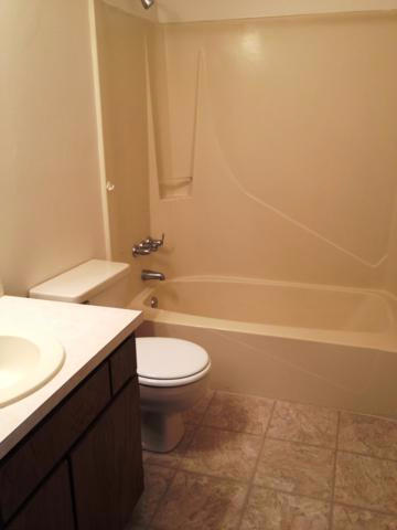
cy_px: 265
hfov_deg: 40.7
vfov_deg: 52.6
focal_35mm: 35
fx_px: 535
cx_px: 198
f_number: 2.4
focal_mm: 4.28
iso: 64
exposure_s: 1/24
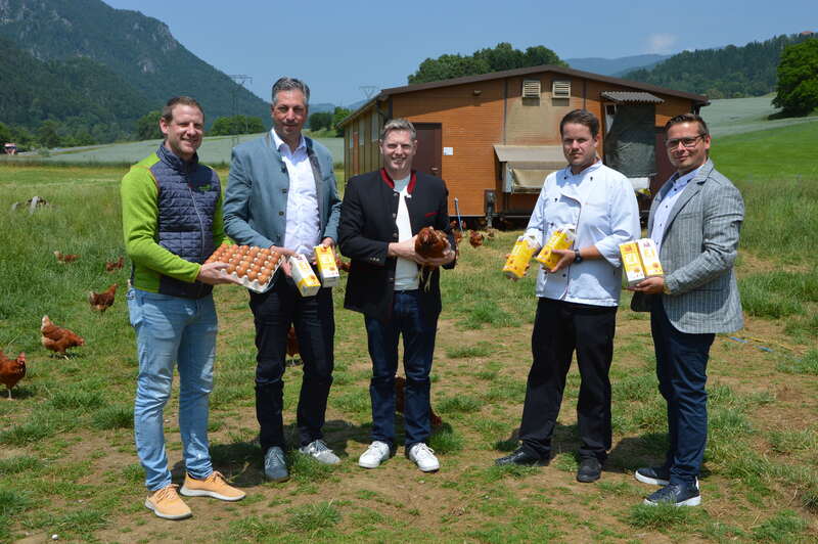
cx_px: 409
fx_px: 885
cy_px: 272
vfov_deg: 34.2
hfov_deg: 49.6
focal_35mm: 39
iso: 100
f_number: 9
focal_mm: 26
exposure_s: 1/320
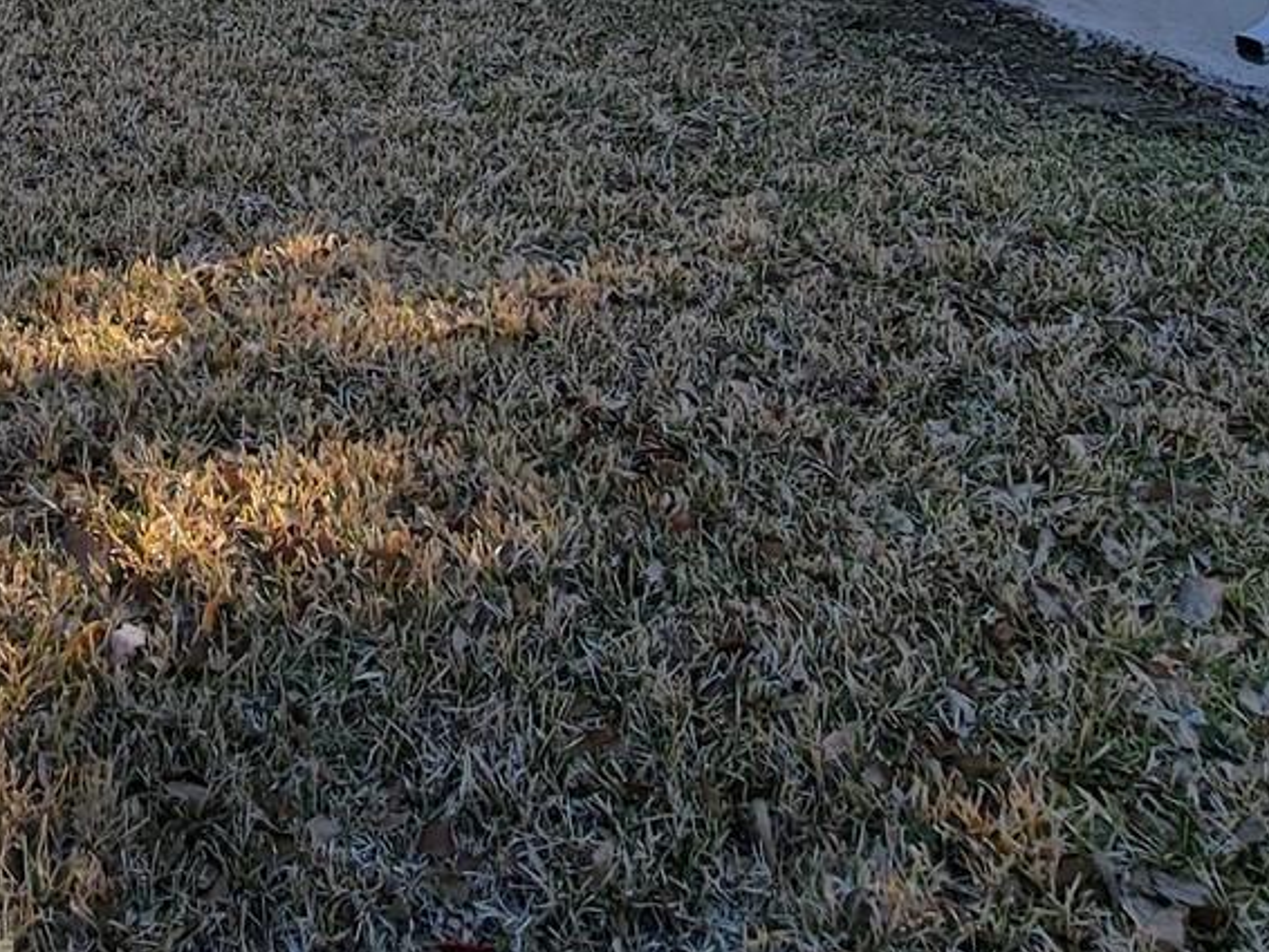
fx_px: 1724
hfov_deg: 37.8
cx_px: 135
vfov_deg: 24.7
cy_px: -437
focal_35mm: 47
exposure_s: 1/511
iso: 50
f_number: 2.2
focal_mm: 2.2
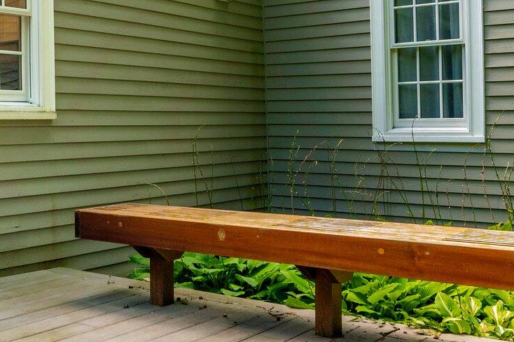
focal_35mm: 53
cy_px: 112
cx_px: 83
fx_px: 757
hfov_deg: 35.9
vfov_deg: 25.4
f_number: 9
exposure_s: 1/160
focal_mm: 19
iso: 50
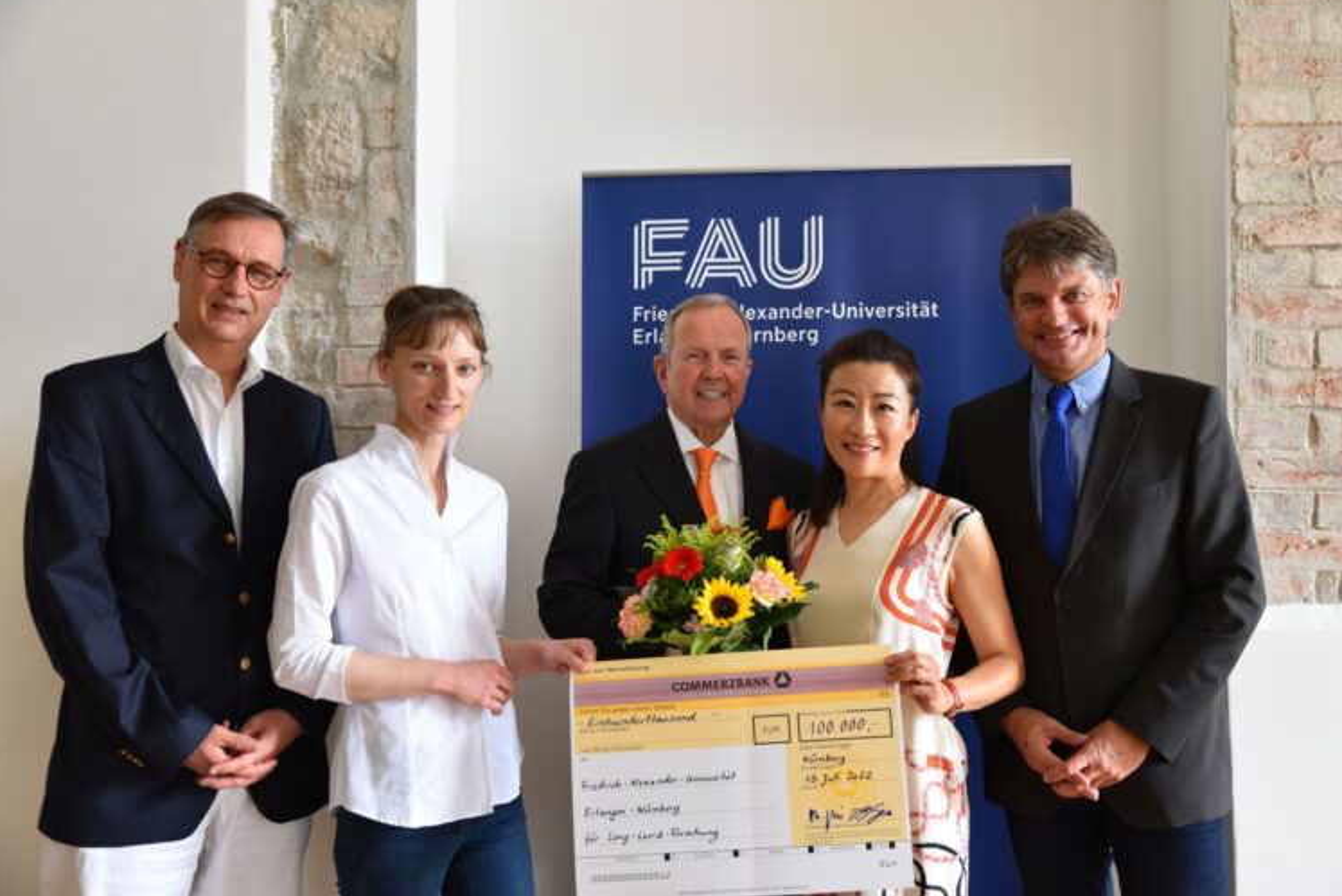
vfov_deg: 36.0
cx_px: 683
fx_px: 1380
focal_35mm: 37
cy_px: 437
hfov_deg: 51.9
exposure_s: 1/60
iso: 800
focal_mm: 36
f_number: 4
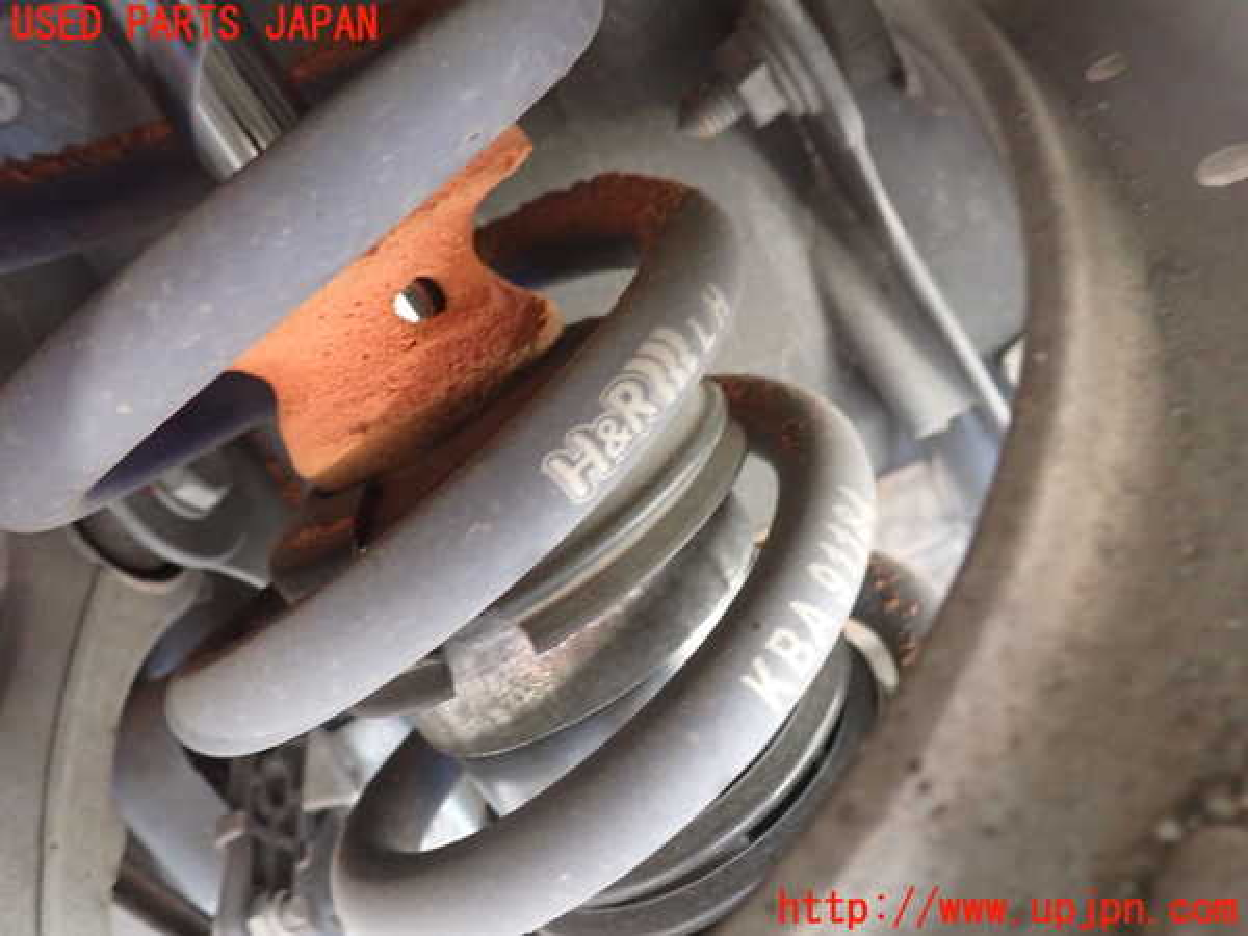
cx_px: 624
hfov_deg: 60.0
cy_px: 468
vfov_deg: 46.8
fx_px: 1082
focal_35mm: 30
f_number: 2.3
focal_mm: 5.4
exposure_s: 1/30
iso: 500
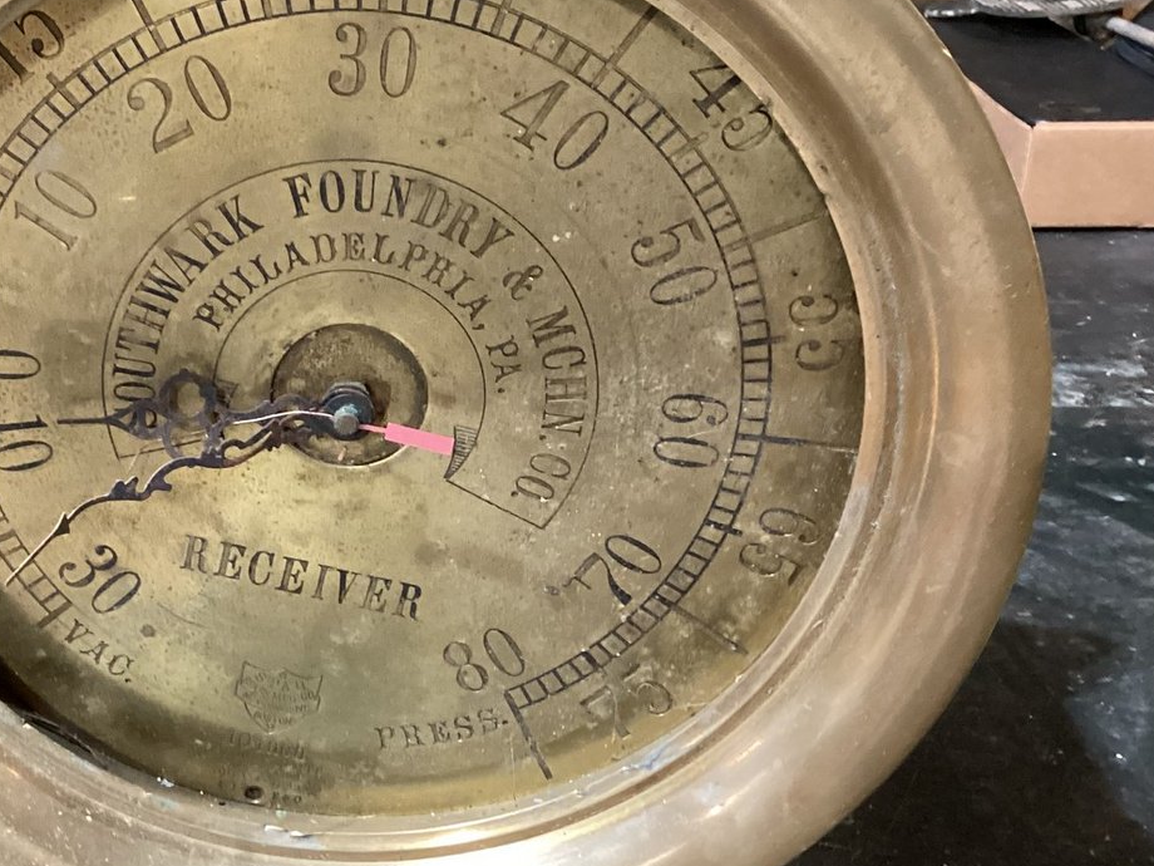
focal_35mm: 51
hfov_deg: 36.8
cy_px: 362
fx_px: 1700
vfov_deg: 28.5
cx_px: 315
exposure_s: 1/40
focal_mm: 3.3
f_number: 2.4
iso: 400
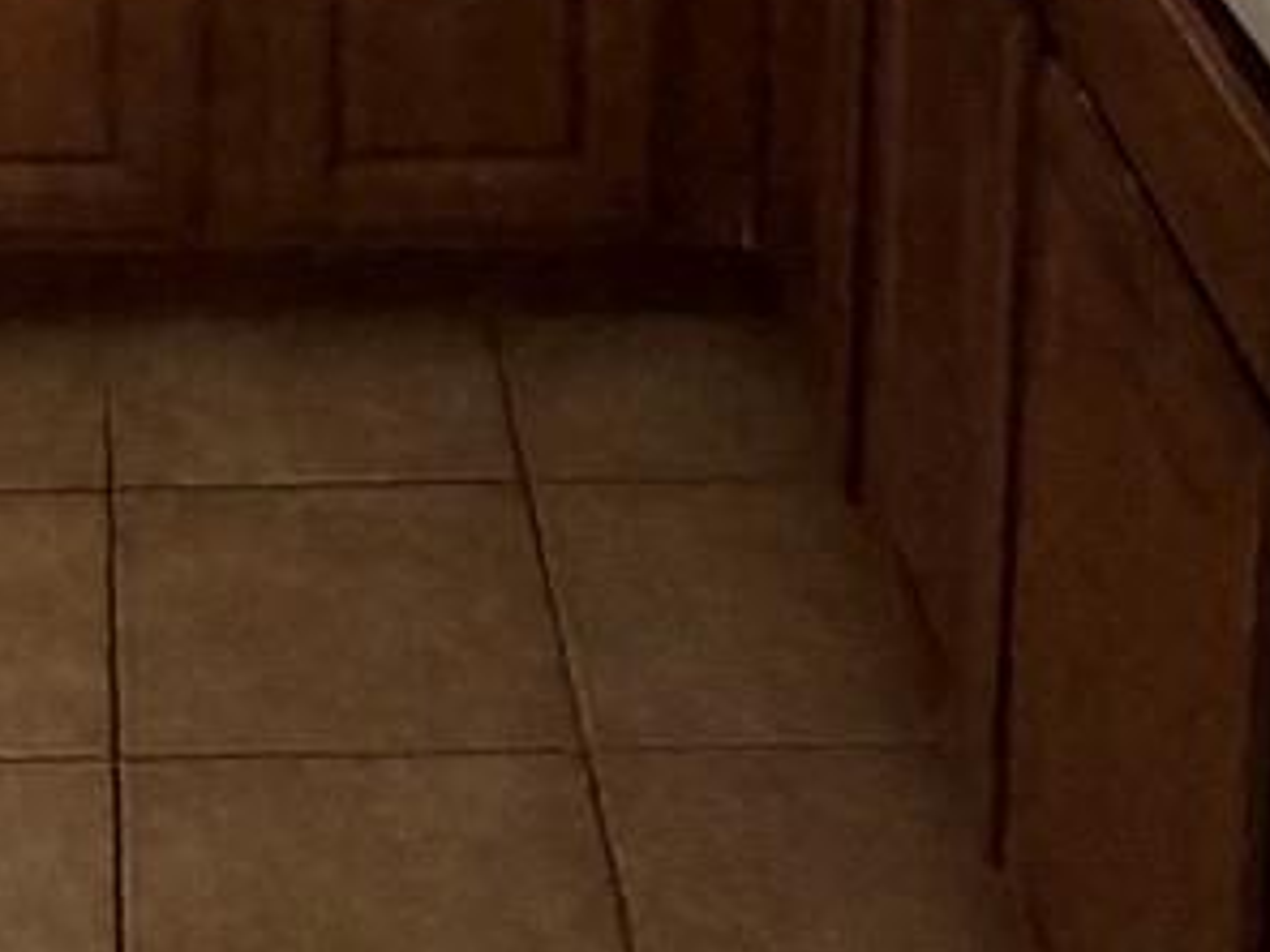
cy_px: -888
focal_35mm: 97
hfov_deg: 19.8
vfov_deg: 13.3
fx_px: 3559
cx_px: 90
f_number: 2.2
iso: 500
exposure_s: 1/60
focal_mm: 2.22
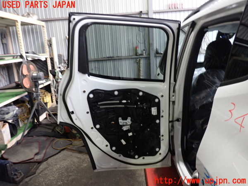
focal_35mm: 30
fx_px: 215
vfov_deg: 46.8
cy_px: 93
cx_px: 124
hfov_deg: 60.0
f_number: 2.3
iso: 320
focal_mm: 5.4
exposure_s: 1/30
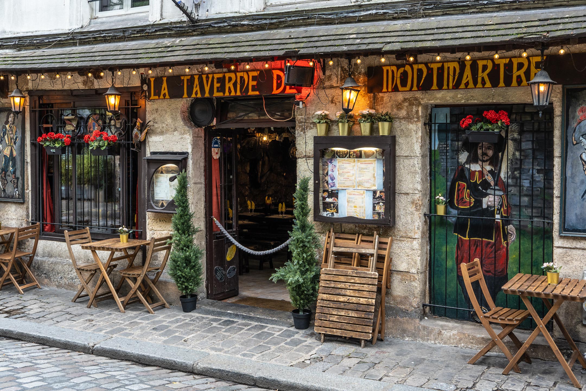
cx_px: 293
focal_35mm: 40
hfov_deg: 47.9
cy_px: 196
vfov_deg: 33.0
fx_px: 659
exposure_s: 1/100
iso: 320
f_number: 5.6
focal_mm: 27
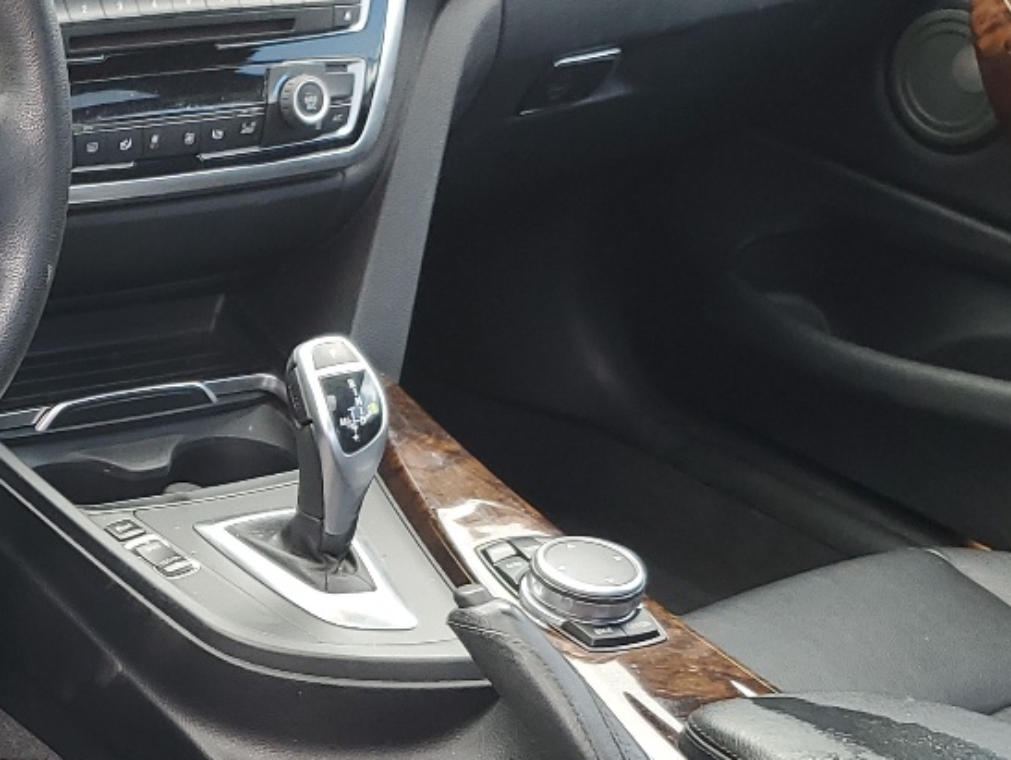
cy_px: 682
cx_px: -52
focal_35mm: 76
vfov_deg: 19.1
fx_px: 2221
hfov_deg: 24.2
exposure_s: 1/60.2
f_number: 1.5
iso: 55
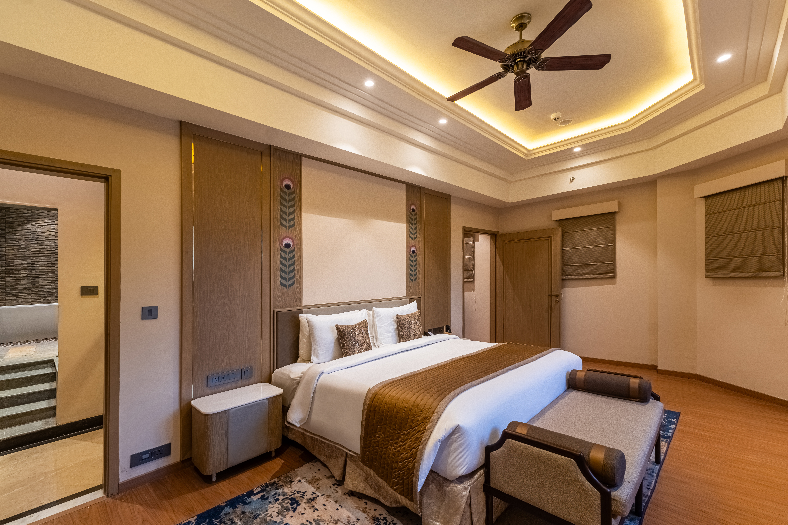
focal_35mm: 15
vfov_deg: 77.3
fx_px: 328
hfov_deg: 100.4
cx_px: 394
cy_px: 262
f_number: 8
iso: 800
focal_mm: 10
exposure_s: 1/400
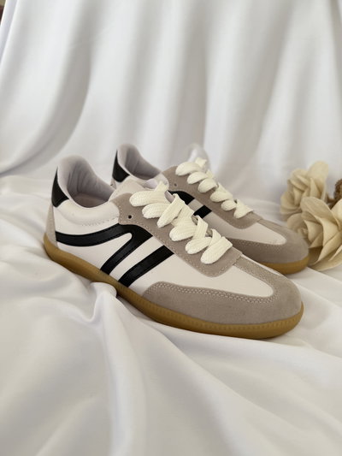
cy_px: 228
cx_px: 171
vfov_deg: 71.6
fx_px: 316
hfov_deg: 56.8
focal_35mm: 24
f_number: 1.78
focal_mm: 6.76
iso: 100
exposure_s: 1/121
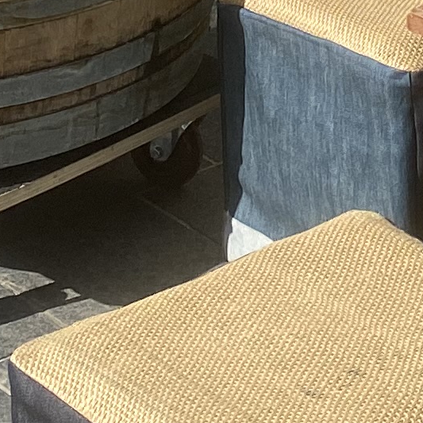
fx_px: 2406
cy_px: -737
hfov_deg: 9.8
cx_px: 625
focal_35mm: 174
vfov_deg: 8.7
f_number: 1.8
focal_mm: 4.25
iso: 32
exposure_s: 1/2625
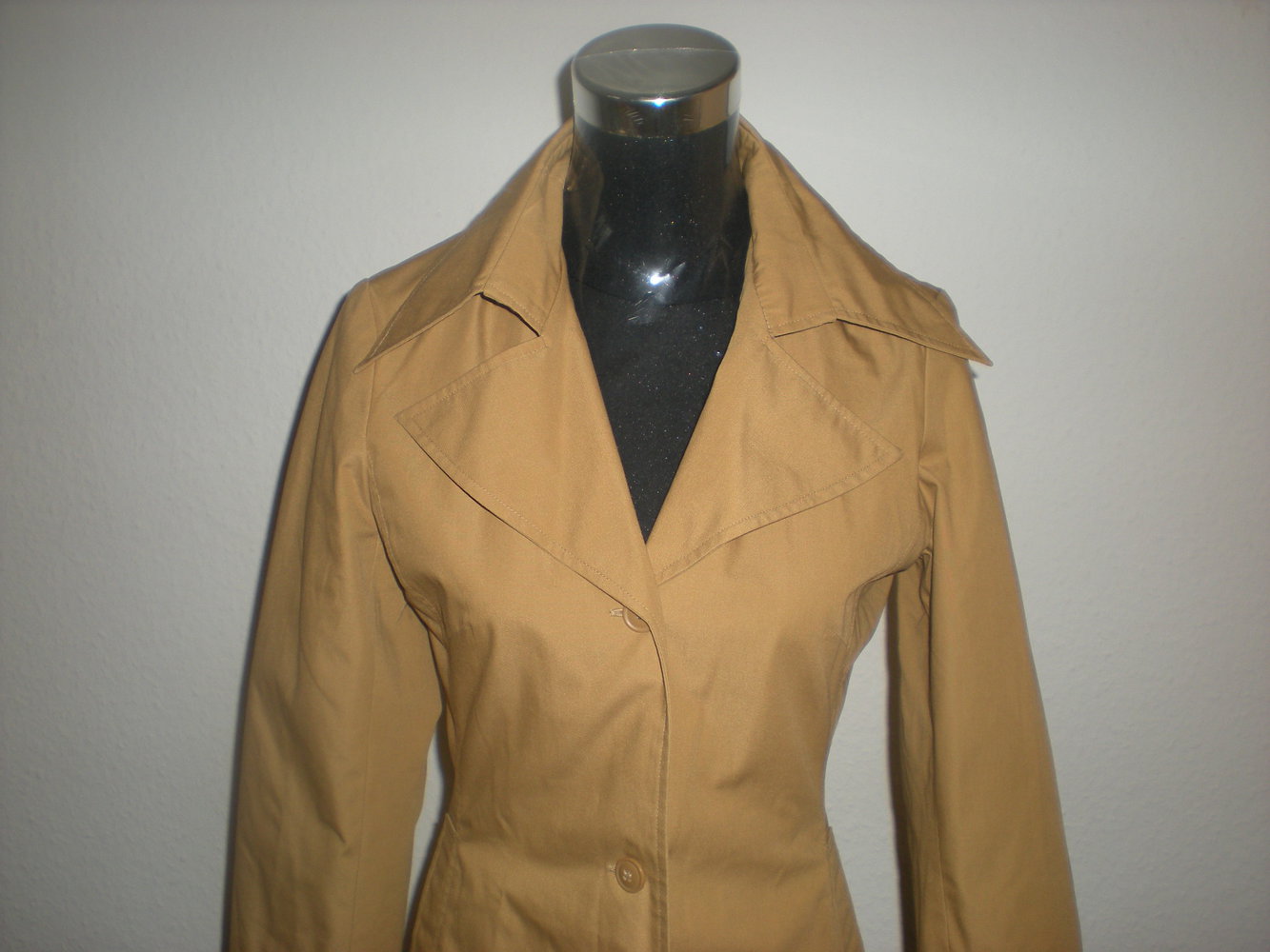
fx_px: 1394
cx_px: 635
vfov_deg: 37.7
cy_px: 476
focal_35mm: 38
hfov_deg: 49.0
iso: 64
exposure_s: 1/60
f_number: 3.1
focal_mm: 6.3
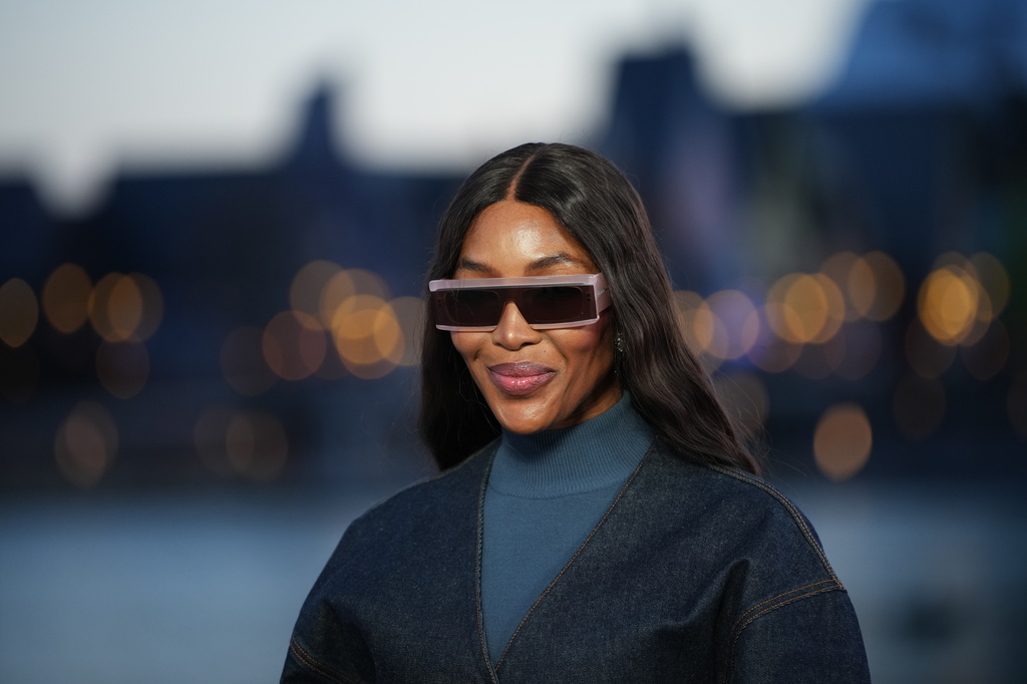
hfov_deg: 10.3
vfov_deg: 6.9
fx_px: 5703
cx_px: 514
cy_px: 342
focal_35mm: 200
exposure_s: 1/250
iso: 1000
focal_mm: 200
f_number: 3.2
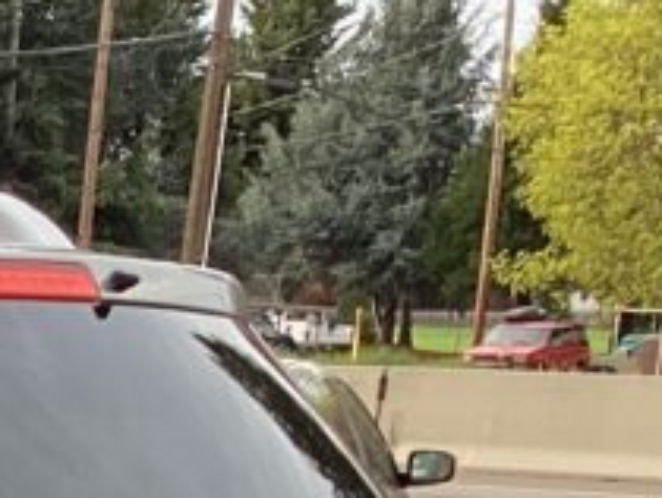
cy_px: 1106
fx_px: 2891
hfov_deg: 11.3
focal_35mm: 151
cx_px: -820
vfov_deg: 9.1
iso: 50
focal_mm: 3.3
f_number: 2.4
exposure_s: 1/120
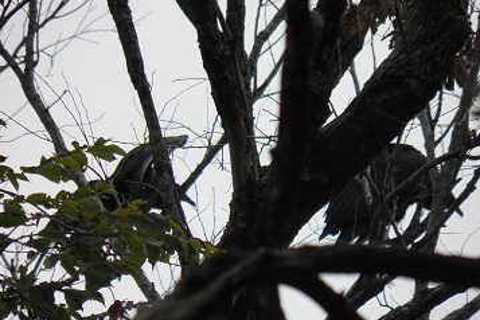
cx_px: 244
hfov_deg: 2.3
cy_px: 183
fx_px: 12172
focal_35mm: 913
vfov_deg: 1.5
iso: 64
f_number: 5.4
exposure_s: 1/320
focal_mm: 131.2
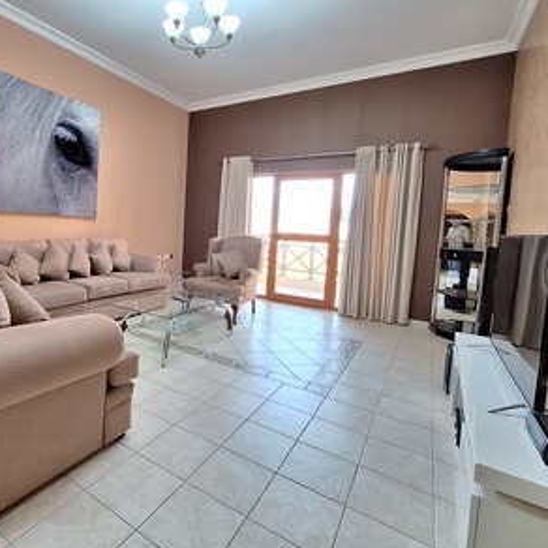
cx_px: 196
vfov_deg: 80.5
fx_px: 322
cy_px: 245
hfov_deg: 78.8
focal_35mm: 18
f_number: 2.2
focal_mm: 1.74
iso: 160
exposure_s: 1/25
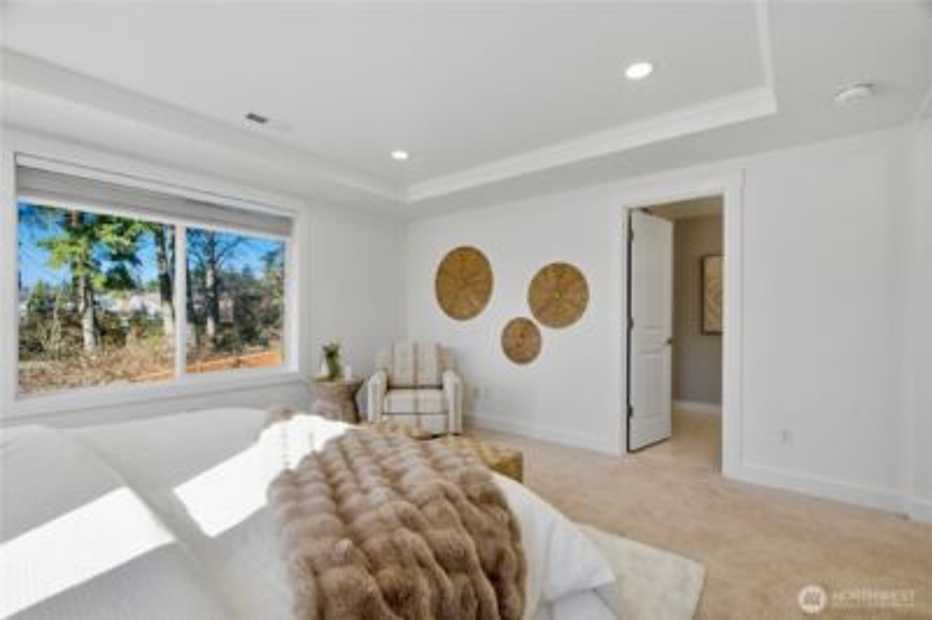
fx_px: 414
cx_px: 466
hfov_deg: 96.8
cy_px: 310
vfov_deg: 73.6
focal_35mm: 16
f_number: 9
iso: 400
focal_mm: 16
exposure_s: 1/80
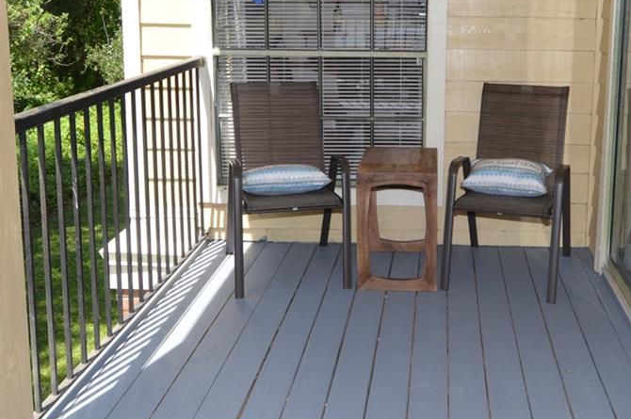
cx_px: 407
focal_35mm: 43
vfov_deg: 30.8
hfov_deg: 45.0
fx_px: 753
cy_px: 127
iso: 125
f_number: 5.6
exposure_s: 1/125
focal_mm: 12
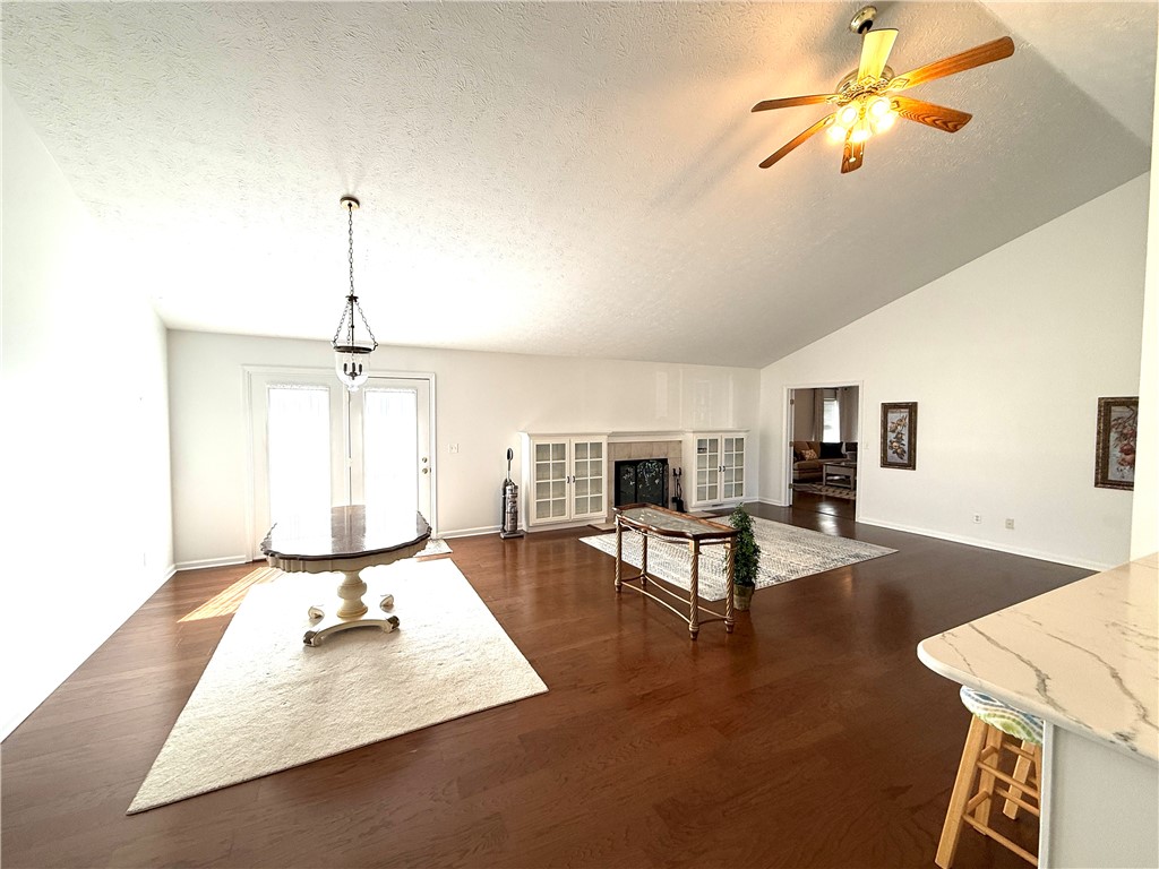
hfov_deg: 102.1
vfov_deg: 85.7
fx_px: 469
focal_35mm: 14
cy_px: 434
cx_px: 580
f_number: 2.2
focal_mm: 2.22
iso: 100
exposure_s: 1/120
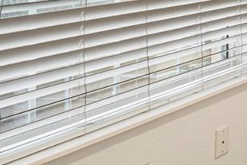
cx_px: 603
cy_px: -80
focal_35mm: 74
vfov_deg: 16.8
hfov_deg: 14.9
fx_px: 508
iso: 320
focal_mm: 10
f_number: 9
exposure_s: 1/4
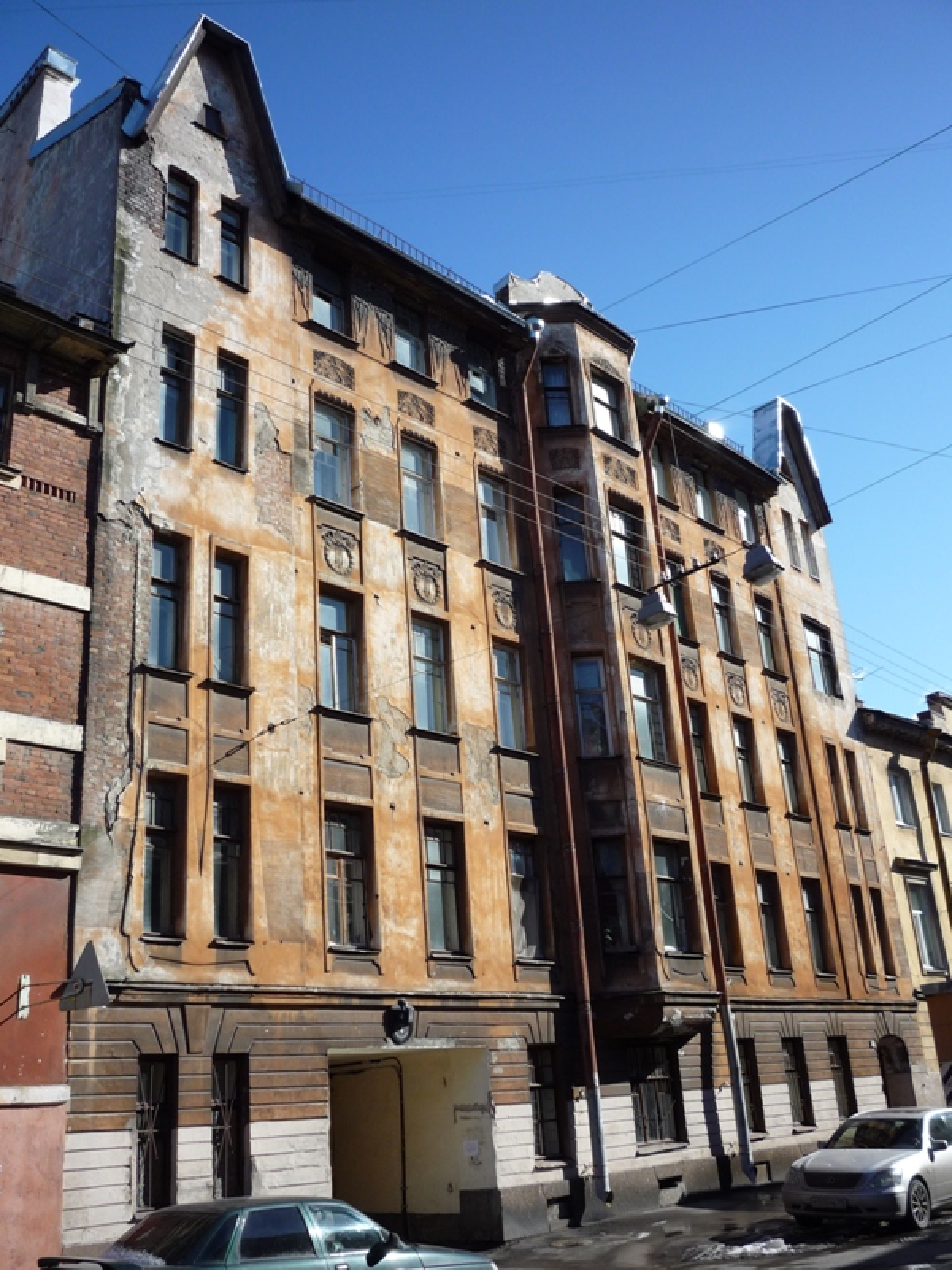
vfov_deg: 56.8
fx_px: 1173
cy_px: 635
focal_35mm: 32
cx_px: 476
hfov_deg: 44.2
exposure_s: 1/400
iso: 100
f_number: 4.5
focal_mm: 5.2
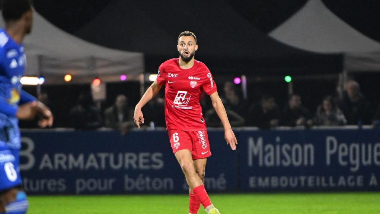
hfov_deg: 3.4
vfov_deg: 1.9
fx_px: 6347
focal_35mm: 630
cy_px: 122
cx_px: 190
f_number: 4
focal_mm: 400
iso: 5000
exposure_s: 1/640
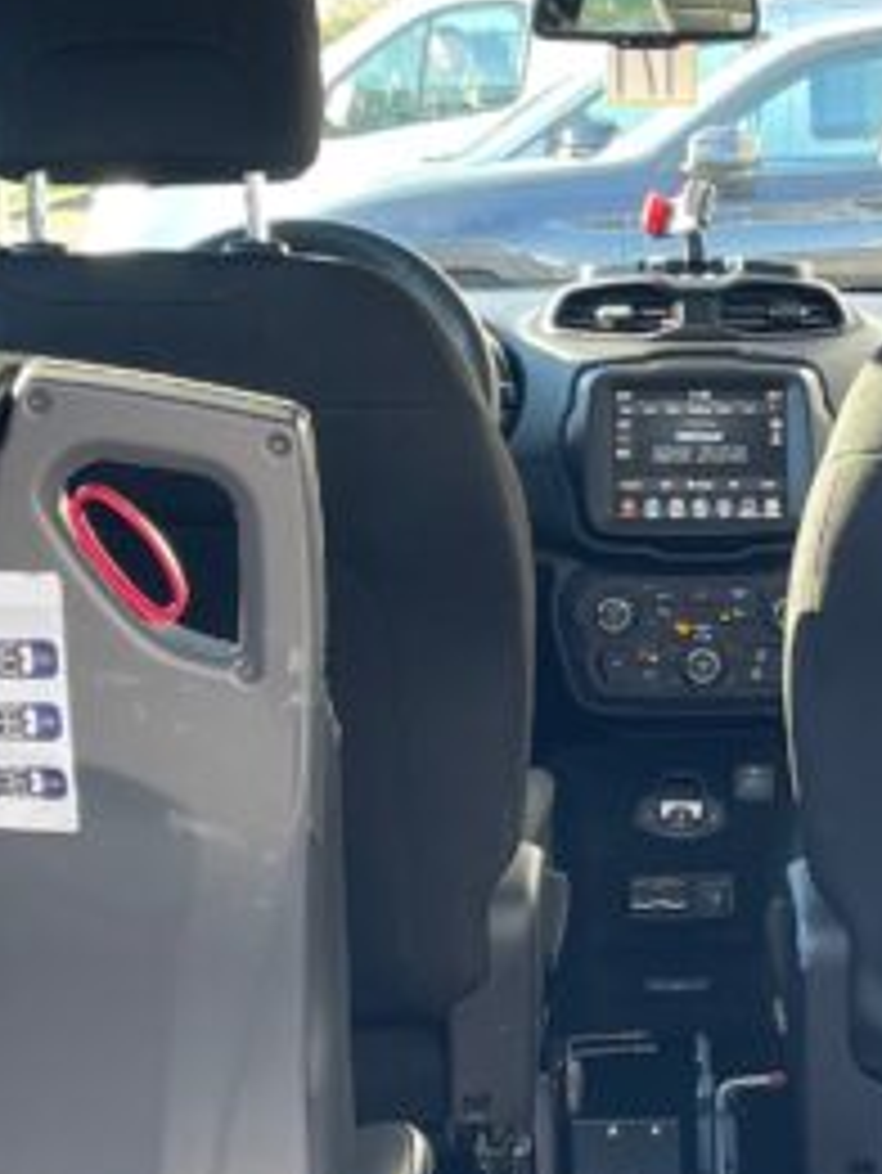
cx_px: 752
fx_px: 3462
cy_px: 810
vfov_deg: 19.2
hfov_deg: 14.4
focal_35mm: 102
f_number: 1.6
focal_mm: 4.2
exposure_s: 1/121
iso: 64
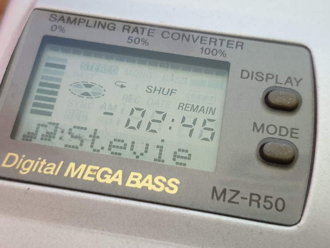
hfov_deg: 61.6
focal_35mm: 29
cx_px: 151
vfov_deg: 48.2
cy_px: 116
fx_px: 276
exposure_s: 1/23
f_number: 1.5
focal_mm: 4.3
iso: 250
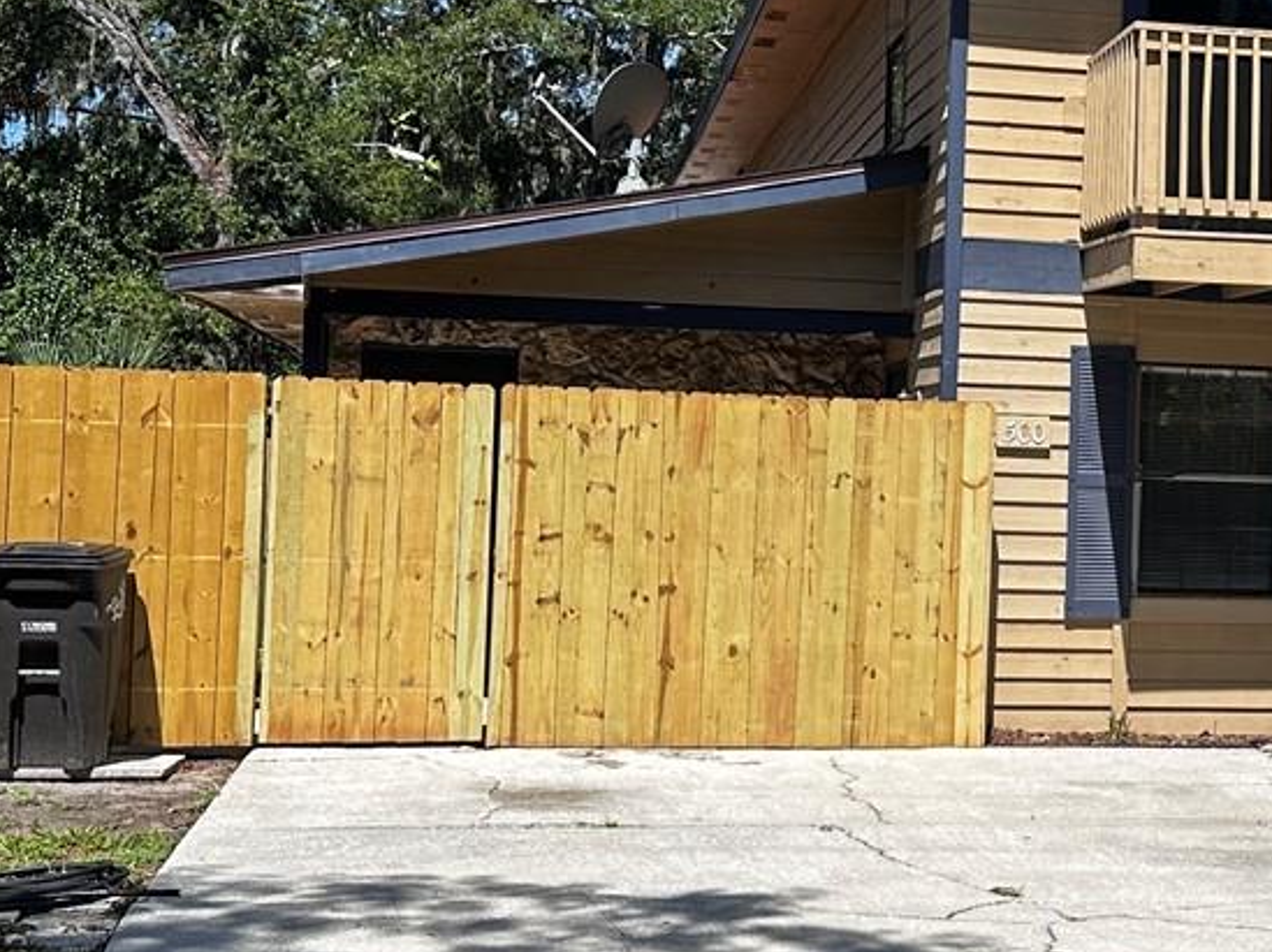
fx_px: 2571
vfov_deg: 21.0
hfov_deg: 26.8
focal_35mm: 70
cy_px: 401
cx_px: 1142
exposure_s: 1/4016
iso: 80
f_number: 1.78
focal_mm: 6.86
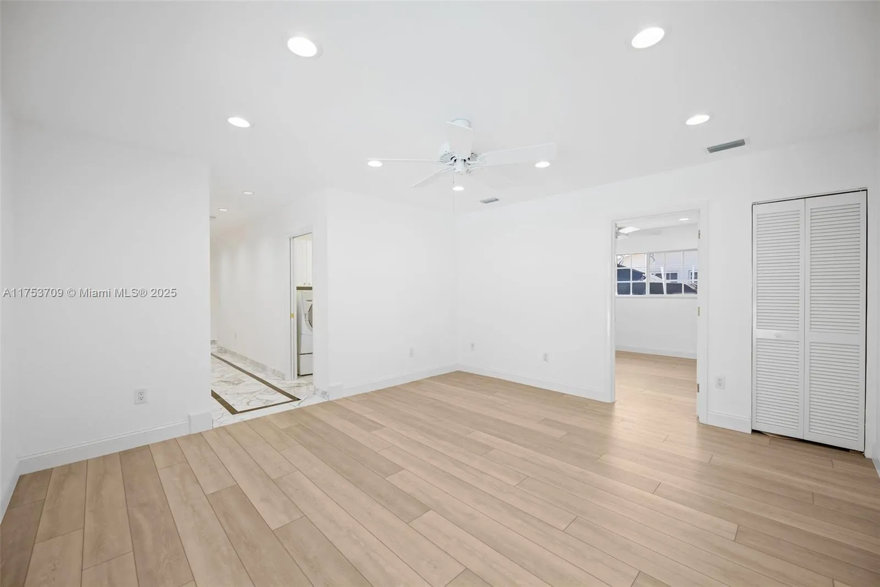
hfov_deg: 104.2
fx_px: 342
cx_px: 440
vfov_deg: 81.2
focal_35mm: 14
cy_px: 294
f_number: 2.8
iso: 100
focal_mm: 14
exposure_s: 1/30
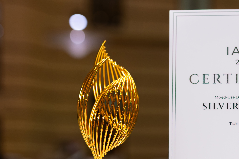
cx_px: 206
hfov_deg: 22.9
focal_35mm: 87
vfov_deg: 15.7
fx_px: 578
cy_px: 112
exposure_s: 1/200
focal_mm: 50
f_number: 2.2
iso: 200
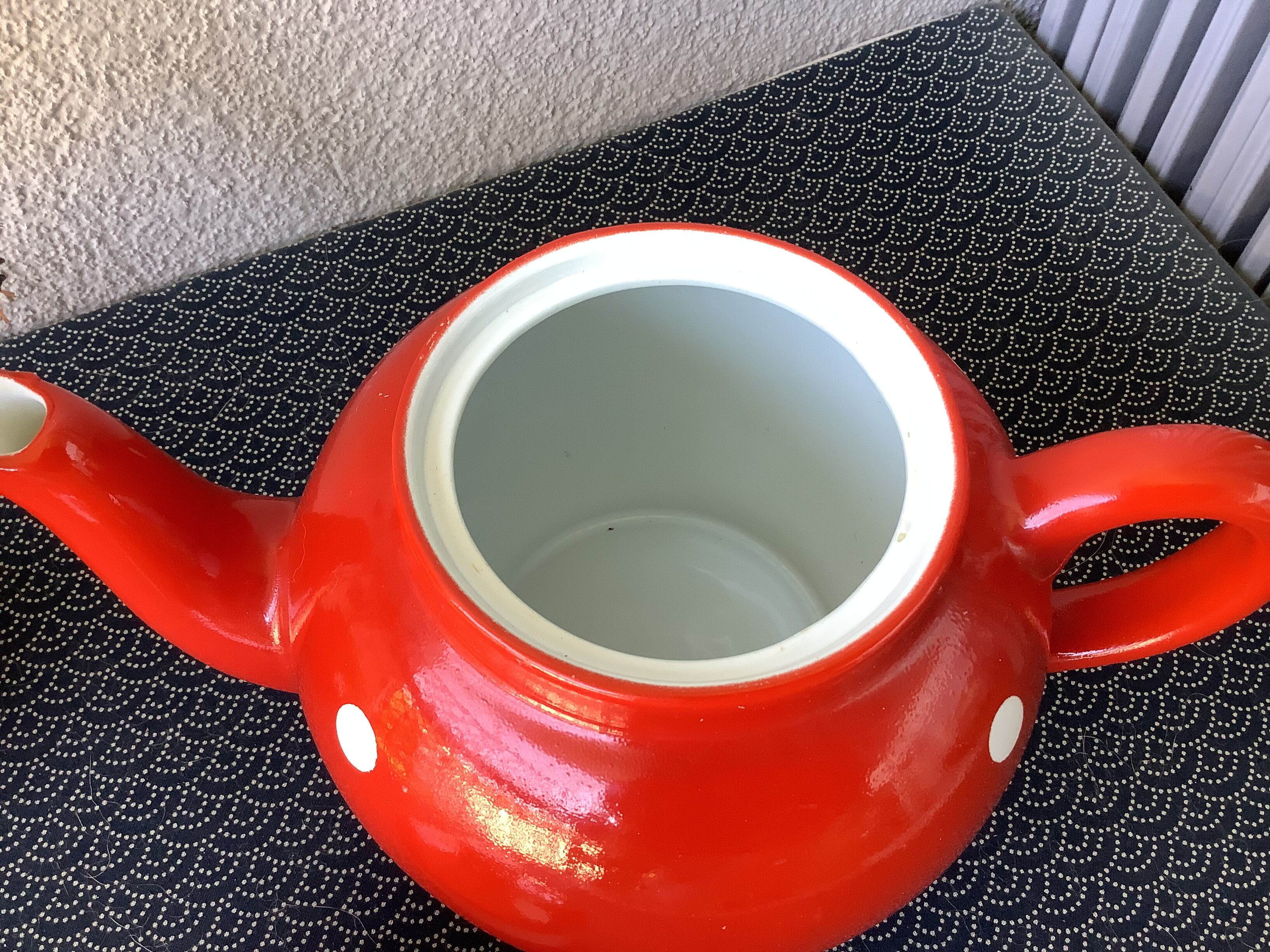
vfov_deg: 45.4
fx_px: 1137
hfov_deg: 58.4
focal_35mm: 31
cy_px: 476
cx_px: 635
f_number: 2.4
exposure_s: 1/60
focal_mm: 3.3
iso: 125
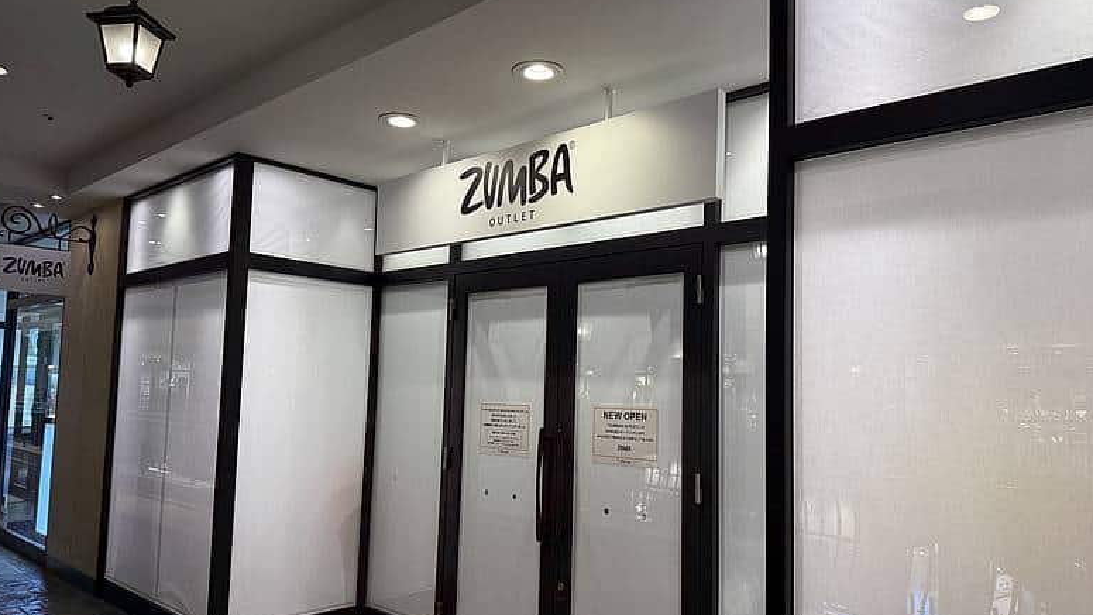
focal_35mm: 27
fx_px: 783
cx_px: 544
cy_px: 337
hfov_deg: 69.9
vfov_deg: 42.9
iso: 100
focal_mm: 6.76
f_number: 1.78
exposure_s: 1/100
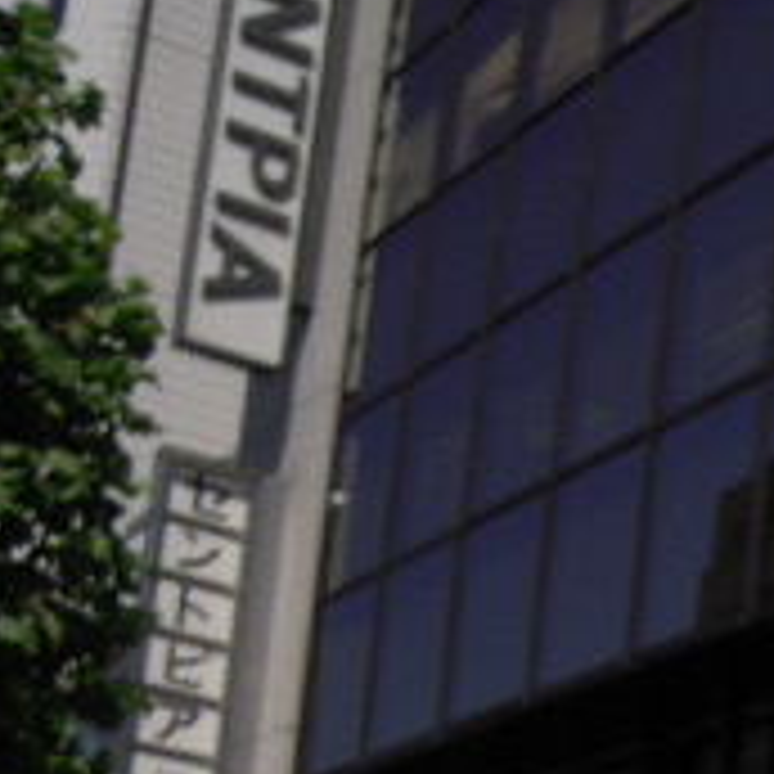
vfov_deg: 17.3
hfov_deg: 18.0
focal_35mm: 92
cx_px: 918
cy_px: 1116
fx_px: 2327
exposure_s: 1/800
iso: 100
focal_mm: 5
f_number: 5.4
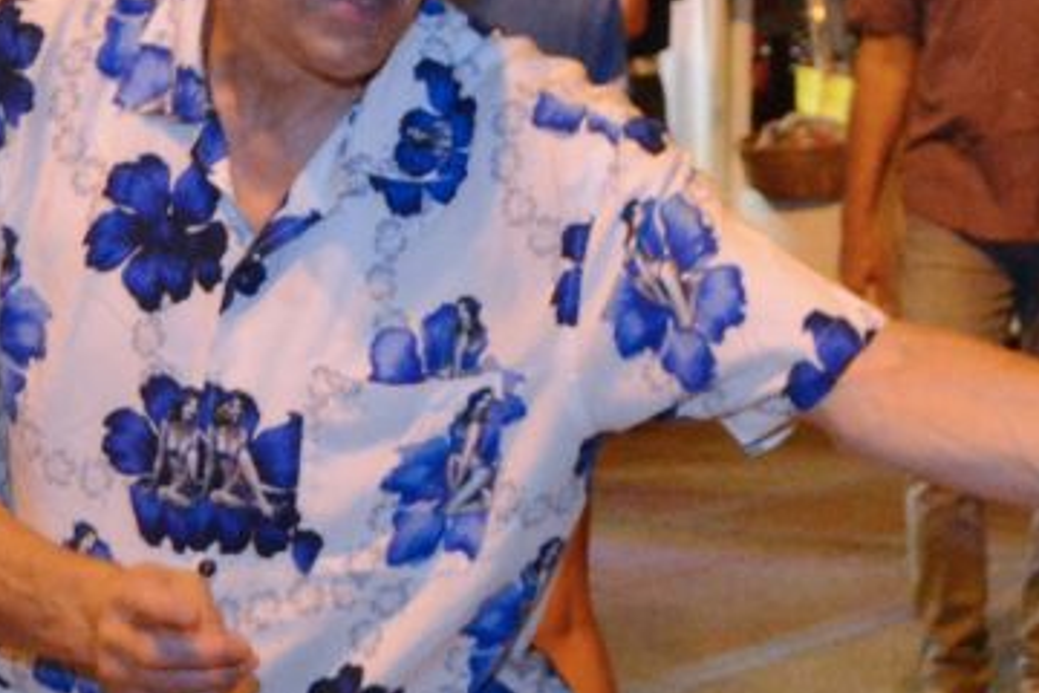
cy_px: 508
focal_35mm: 135
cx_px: 1610
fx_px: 3896
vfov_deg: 10.1
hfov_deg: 14.1
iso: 3200
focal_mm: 18
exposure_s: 1/60
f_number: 4
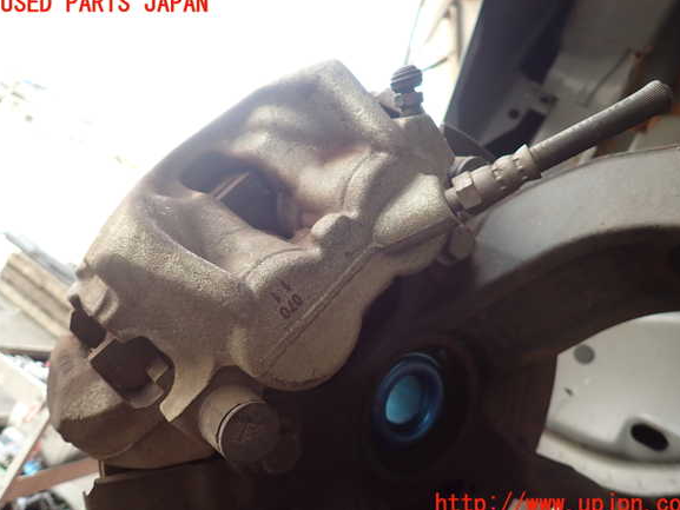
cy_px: 254
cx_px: 348
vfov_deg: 53.1
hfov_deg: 67.3
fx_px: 511
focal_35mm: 26
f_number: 2
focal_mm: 4.5
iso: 100
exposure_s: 1/100
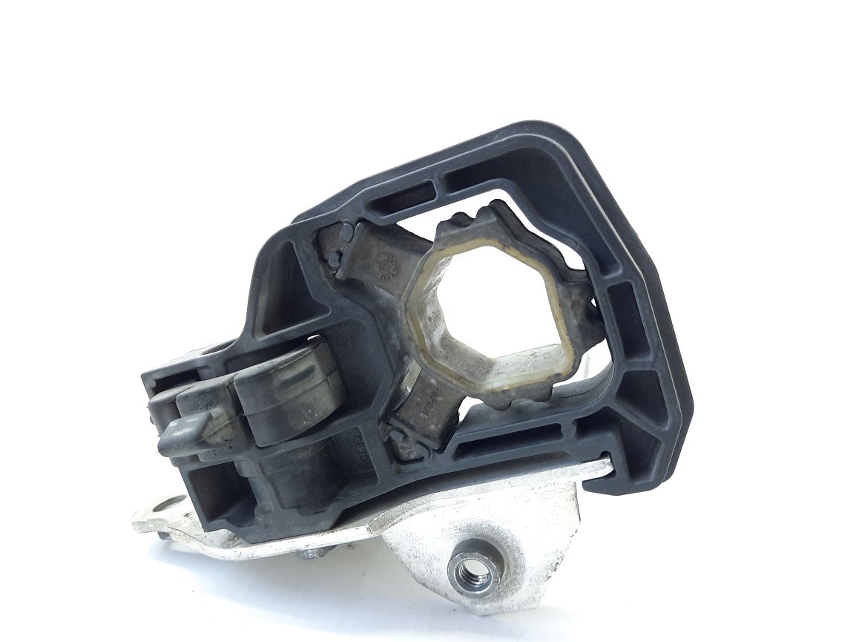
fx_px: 643
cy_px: 331
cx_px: 434
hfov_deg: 67.3
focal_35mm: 26
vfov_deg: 53.0
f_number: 2
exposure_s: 1/50
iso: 250
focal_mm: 4.6
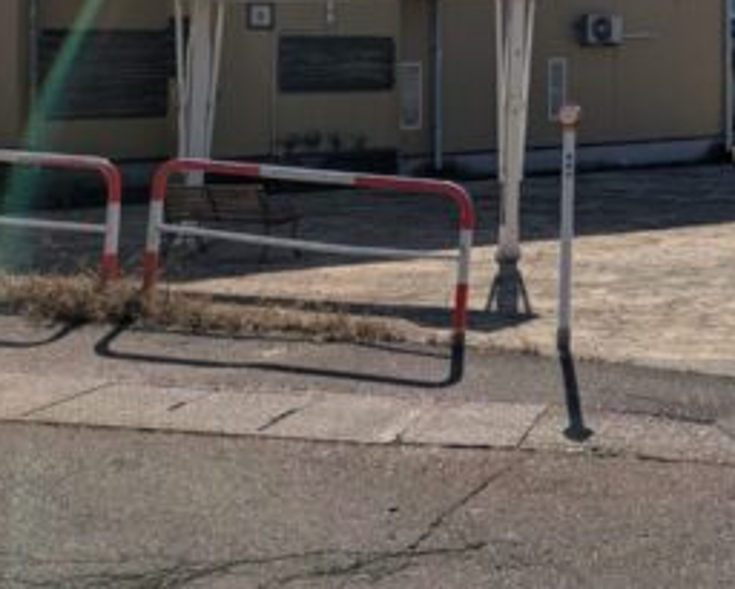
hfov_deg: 27.0
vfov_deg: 24.2
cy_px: 37
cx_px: 902
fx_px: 1327
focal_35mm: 61
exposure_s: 1/5917
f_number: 1.89
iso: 52
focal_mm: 5.43
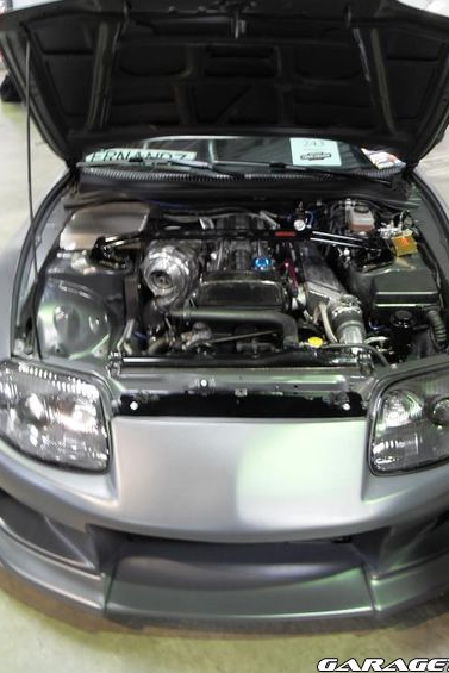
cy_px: 295
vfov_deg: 57.0
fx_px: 617
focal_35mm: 33
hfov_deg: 40.0
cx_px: 236
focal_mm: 6
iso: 200
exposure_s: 1/3
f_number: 2.8
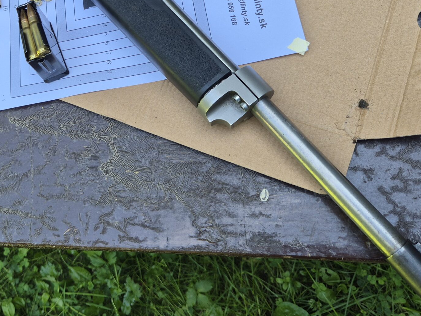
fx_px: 523
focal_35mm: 43
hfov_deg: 42.8
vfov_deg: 32.2
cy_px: 40
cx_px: 117
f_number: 1.8
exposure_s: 1/180
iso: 32
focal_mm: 5.4
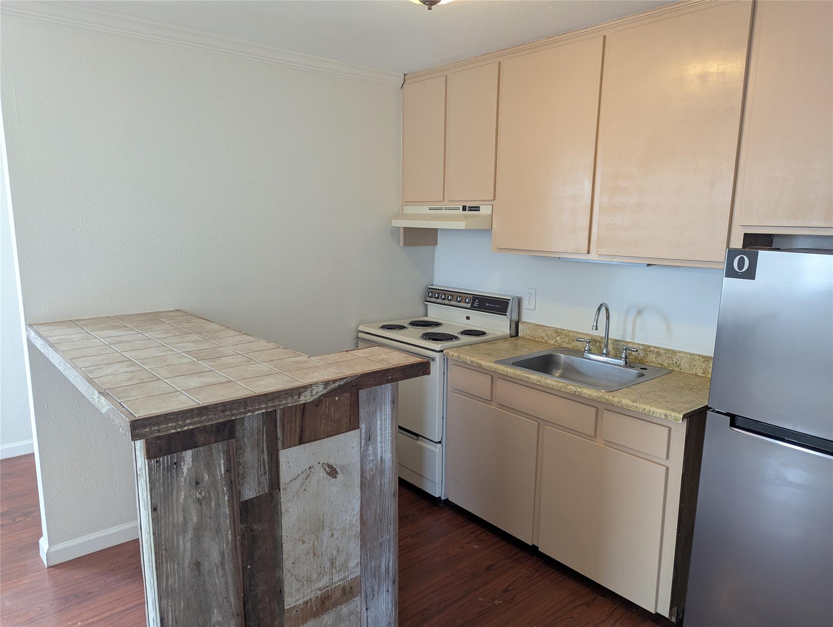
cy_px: 314
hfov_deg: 71.5
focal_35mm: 24
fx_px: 578
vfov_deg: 56.9
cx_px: 416
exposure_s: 1/120
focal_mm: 6.81
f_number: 1.85
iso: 404
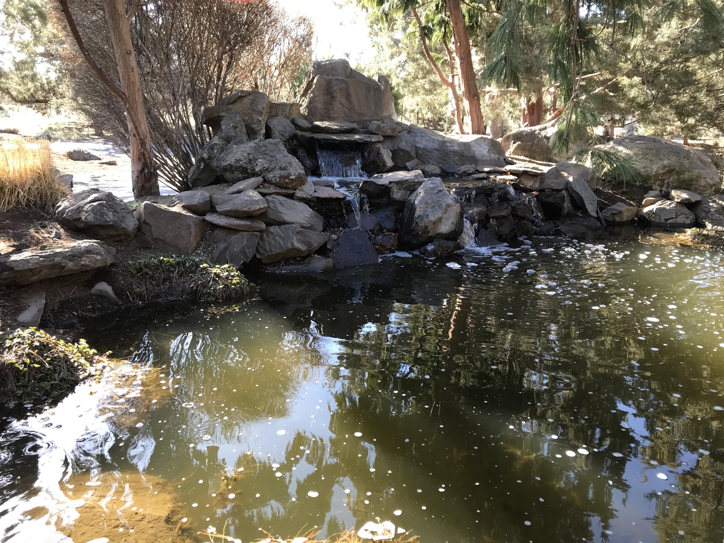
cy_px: 272
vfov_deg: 49.7
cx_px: 362
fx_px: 586
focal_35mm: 28
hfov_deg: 63.4
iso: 25
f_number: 1.8
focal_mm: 3.99
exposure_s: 1/120
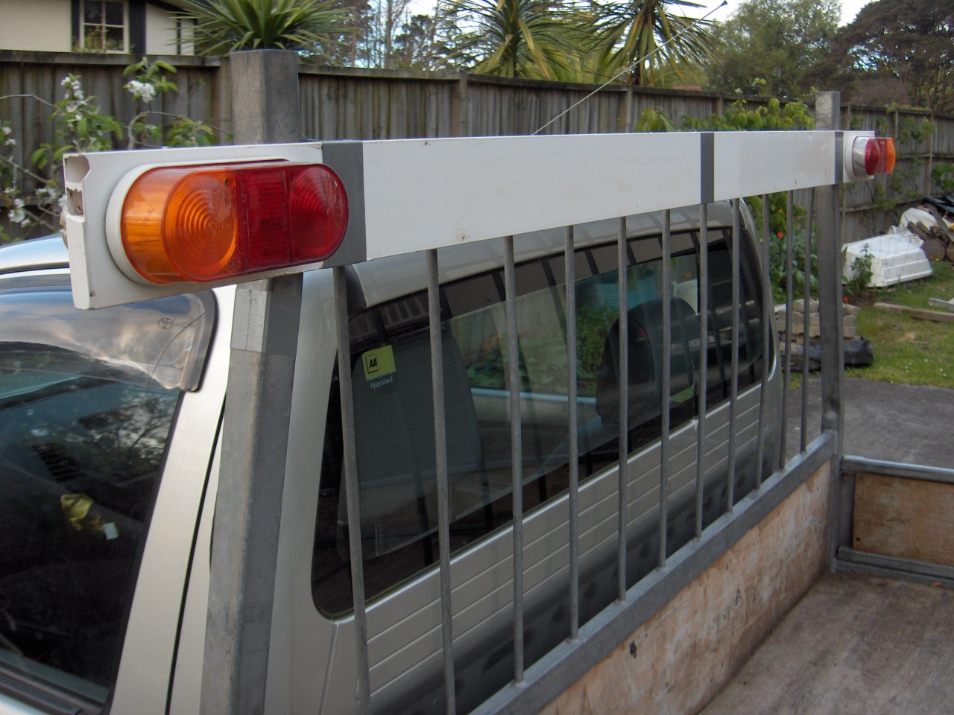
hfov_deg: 47.9
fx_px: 1075
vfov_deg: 36.8
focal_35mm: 39
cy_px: 358
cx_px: 477
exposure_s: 1/157
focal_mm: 8
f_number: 2.8
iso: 104
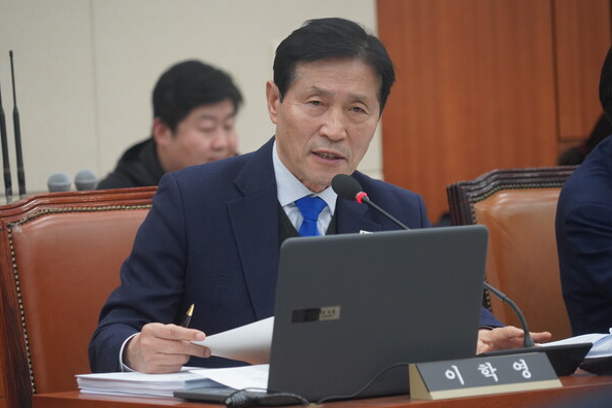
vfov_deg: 6.5
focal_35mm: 210
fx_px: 3570
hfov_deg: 9.8
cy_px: 203
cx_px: 306
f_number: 6.3
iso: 5000
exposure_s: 1/250
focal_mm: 208
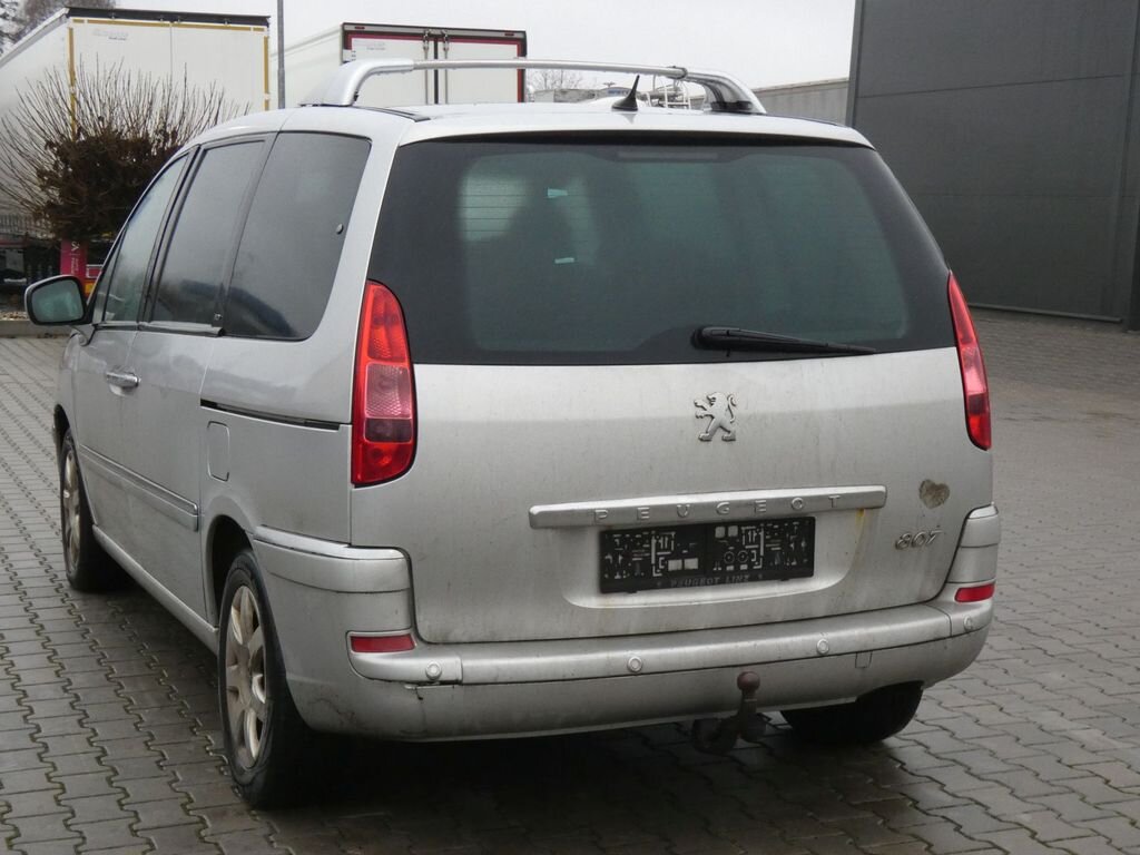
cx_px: 570
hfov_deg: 33.2
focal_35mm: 58
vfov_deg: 25.2
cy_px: 428
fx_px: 1910
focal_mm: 10.4
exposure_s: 1/80
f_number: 5.6
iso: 500
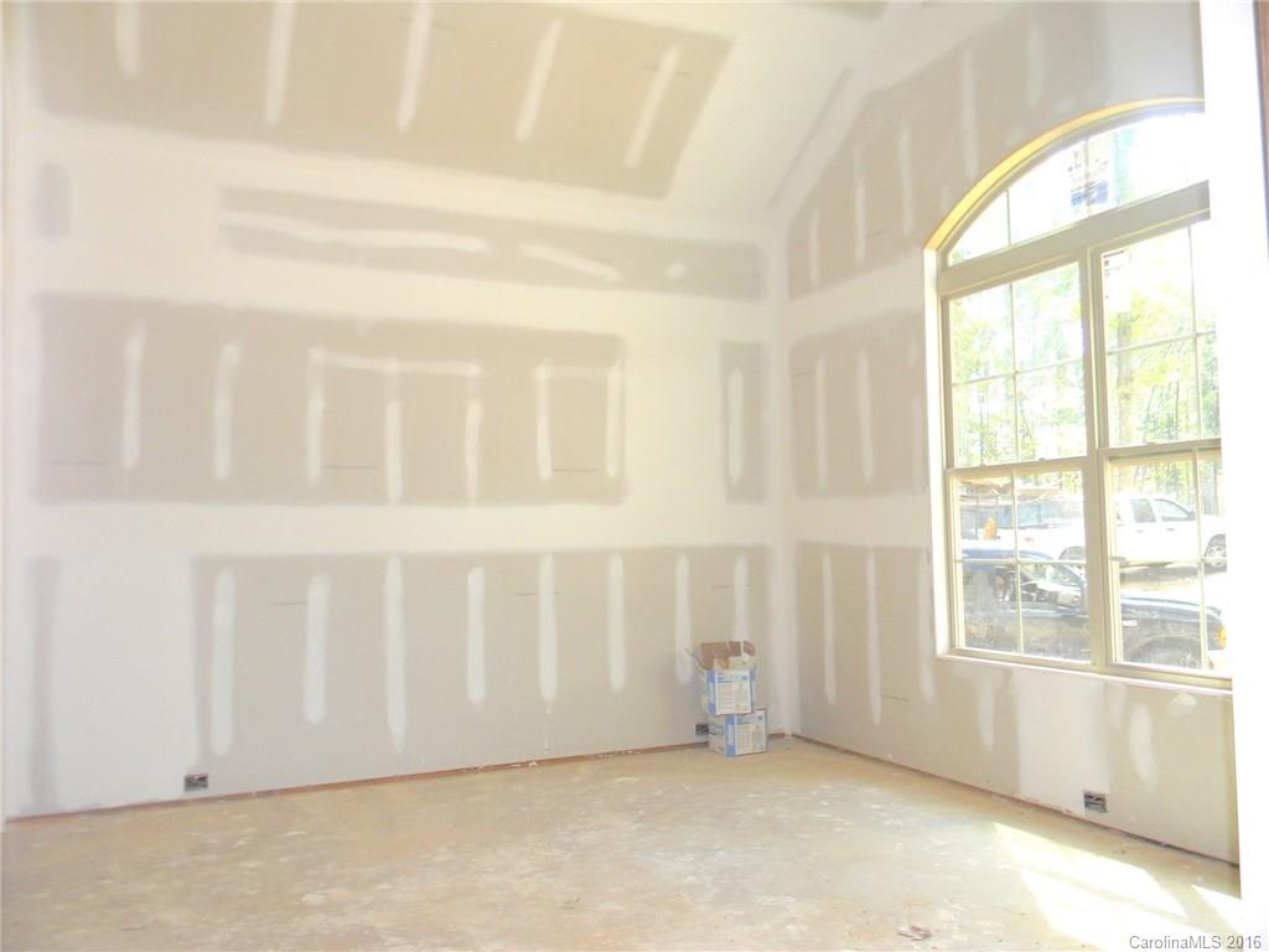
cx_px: 634
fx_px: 1026
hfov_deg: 63.4
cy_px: 476
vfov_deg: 49.7
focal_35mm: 28
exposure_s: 1/53.5
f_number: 3.5
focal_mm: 5
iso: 112
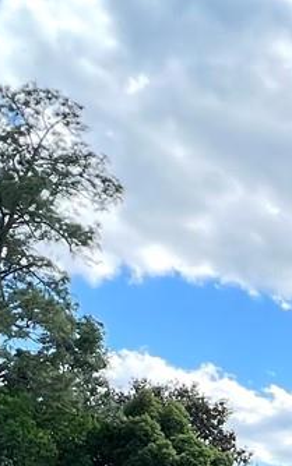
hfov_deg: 16.6
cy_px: 657
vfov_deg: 25.2
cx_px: 518
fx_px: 840
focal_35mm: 66
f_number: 1.8
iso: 32
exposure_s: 1/605
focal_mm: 1.57
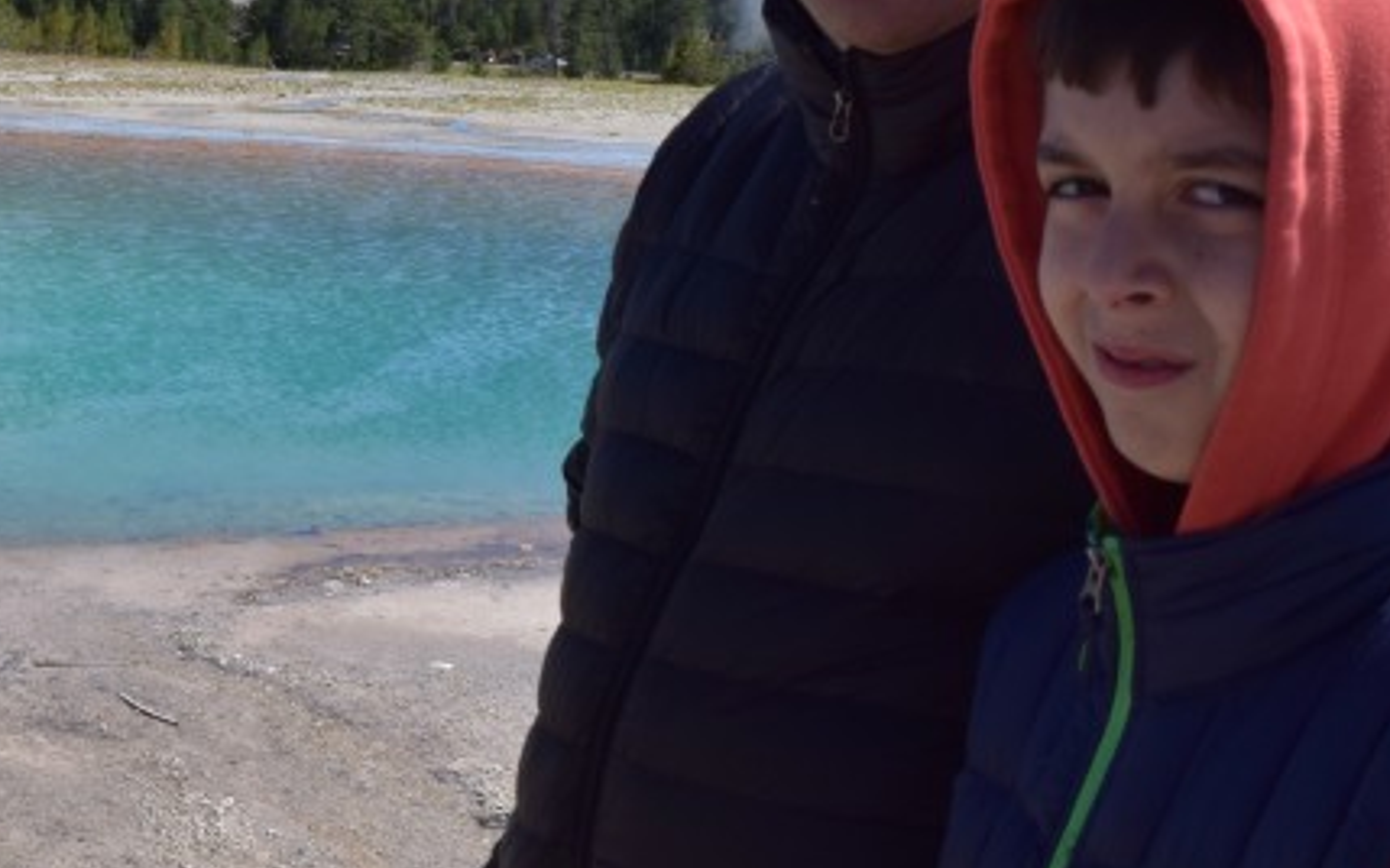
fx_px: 2765
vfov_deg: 17.5
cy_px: 13
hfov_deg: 25.5
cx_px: -259
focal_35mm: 73
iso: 200
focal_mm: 20
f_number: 10
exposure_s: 1/400
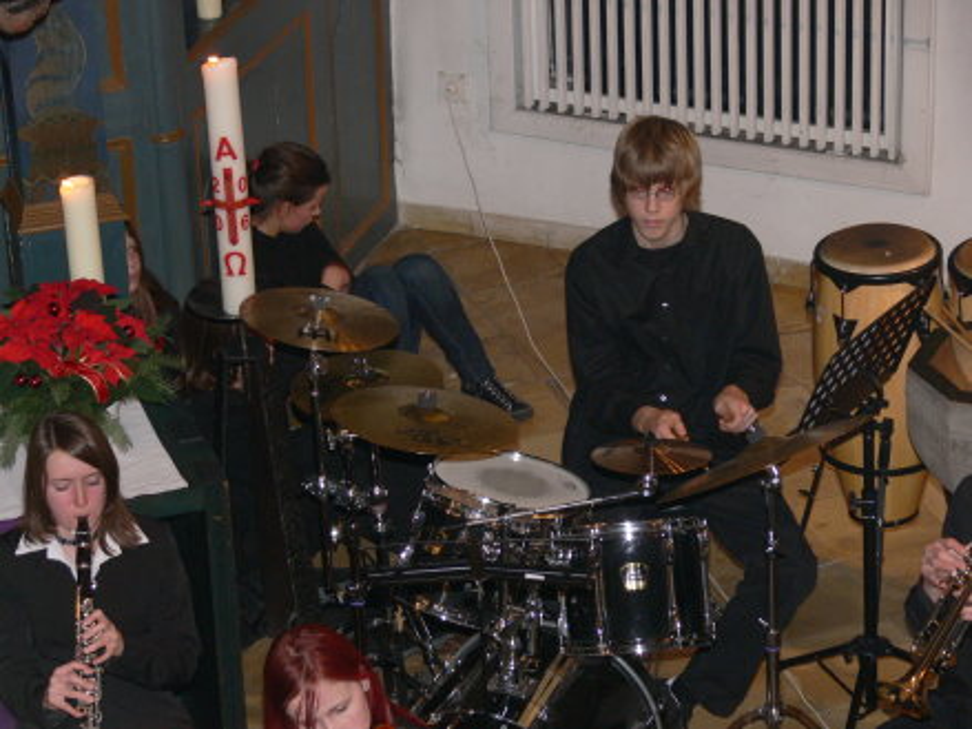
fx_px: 3762
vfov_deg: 11.1
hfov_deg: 14.7
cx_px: 486
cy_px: 364
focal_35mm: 134
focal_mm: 28.3
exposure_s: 1/30
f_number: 4
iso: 100
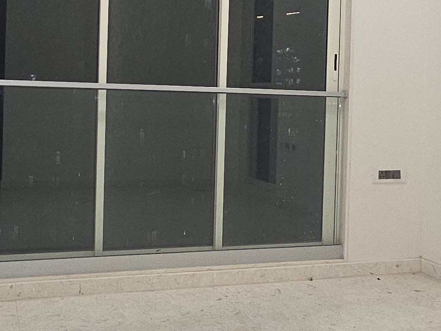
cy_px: 96
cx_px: 255
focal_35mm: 51
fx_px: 650
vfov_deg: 28.3
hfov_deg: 37.4
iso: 80
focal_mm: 2.2
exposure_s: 1/50
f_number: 2.2
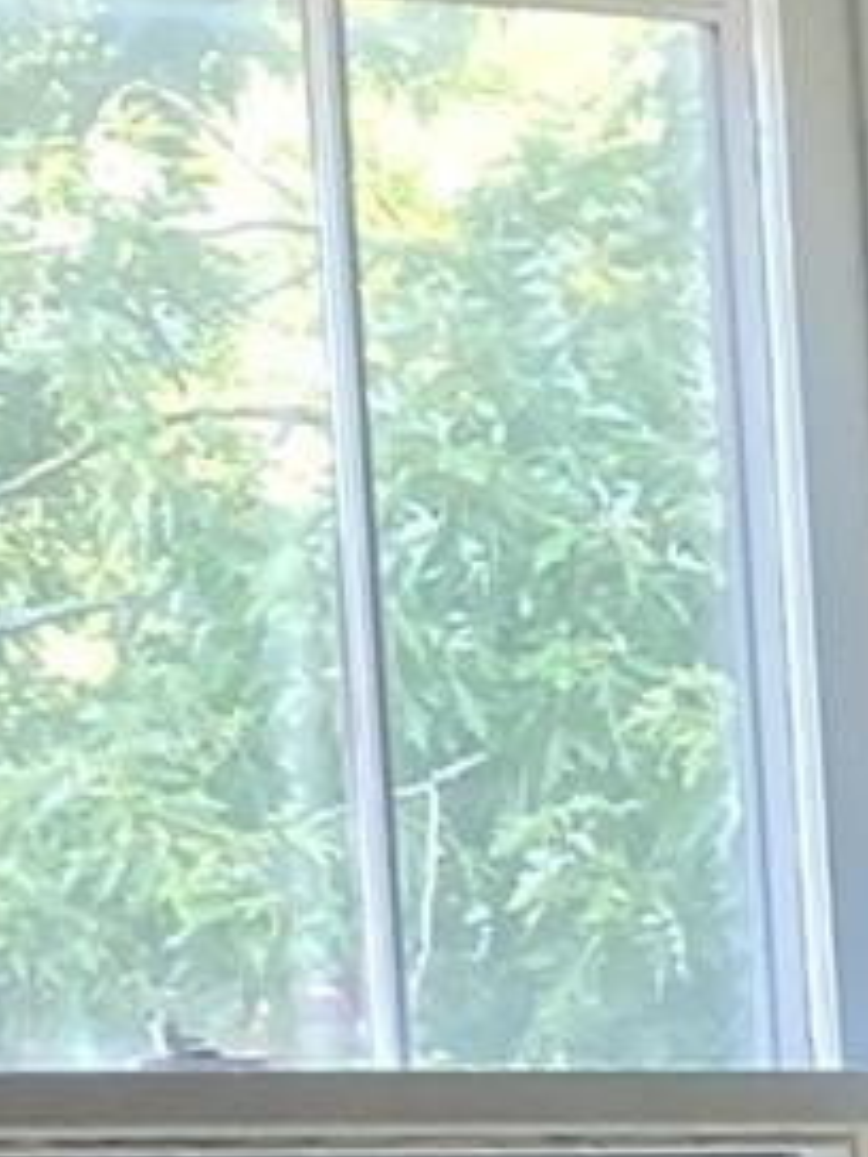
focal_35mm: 211
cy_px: 2229
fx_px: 7054
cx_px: 2515
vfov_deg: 8.9
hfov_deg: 6.5
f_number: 1.8
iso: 100
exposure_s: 1/60
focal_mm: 3.99
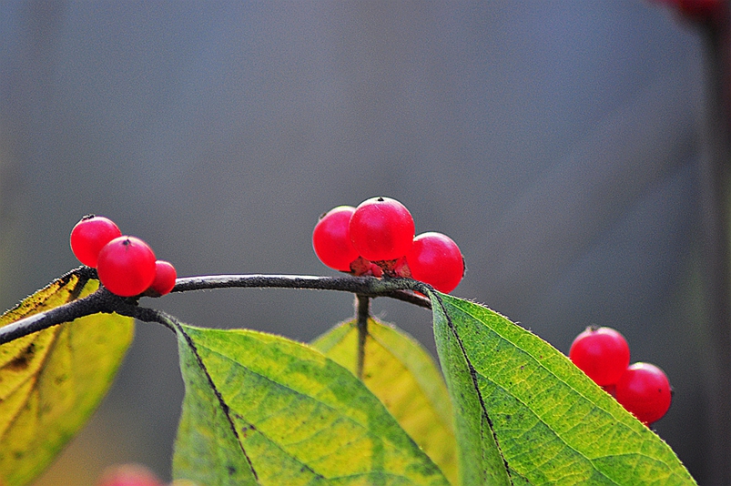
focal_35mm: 450
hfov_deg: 4.6
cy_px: 243
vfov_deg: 3.1
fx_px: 9130
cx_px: 366
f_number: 5.6
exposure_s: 1/200
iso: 200
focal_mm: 300
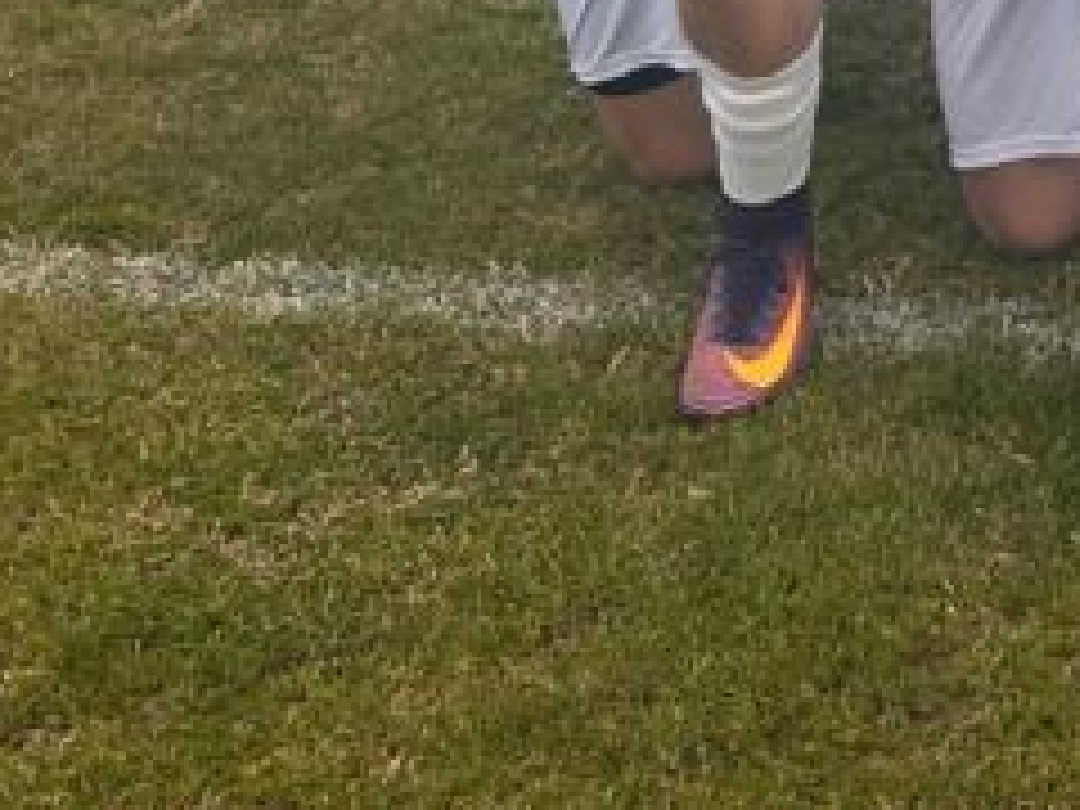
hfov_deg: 15.7
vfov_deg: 12.9
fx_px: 3276
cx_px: 1994
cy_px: -590
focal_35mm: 105
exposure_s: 1/2083
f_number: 1.5
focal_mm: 5.7
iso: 50
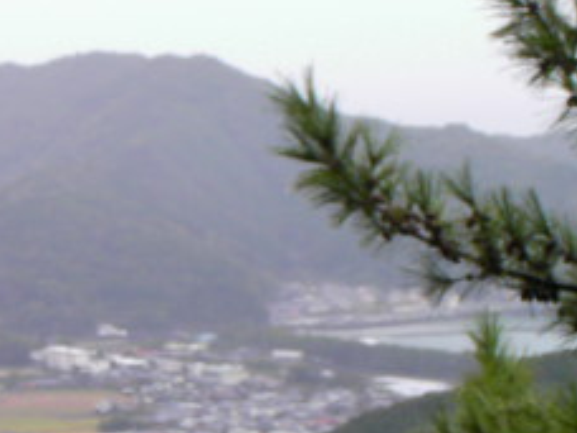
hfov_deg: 9.5
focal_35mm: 208
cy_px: 322
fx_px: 3467
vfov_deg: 7.1
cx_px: 96
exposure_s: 1/85.5
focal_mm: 12.4
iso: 50
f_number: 3.7
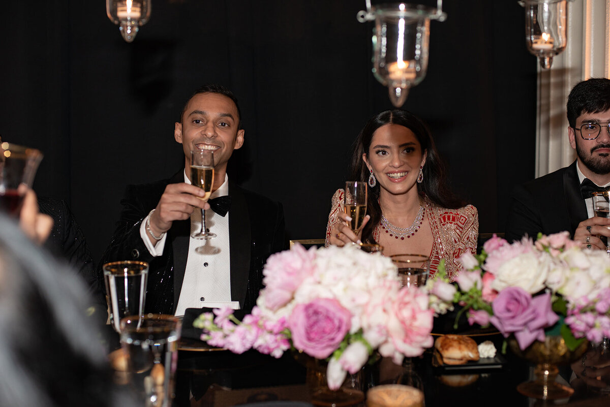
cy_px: 204
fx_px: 847
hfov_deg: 39.6
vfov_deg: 27.0
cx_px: 305
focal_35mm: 50
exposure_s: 1/100
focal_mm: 50
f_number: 3.2
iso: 400
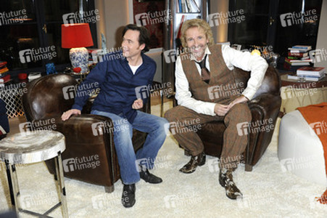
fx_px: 363
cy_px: 109
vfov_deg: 33.4
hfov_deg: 48.5
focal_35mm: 40
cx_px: 164
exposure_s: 1/160
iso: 2500
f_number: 5.6
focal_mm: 40
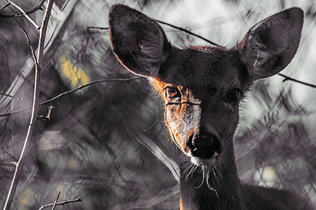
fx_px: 10529
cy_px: 105
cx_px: 158
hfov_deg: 1.7
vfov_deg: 1.1
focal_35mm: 1200
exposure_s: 1/2000
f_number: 13
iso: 1000
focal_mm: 1200
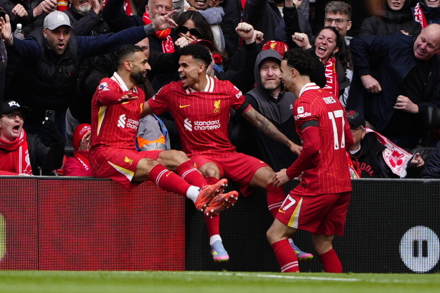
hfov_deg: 3.4
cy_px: 146
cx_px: 220
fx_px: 7327
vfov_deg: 2.3
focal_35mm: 600
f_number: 2.8
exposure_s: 1/2500
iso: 320
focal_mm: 400
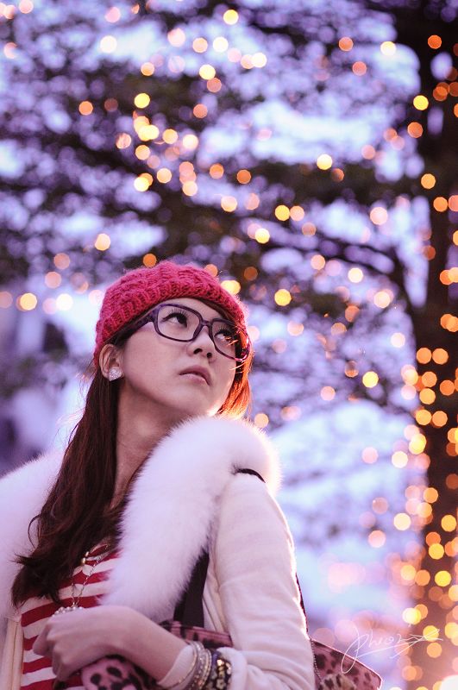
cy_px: 345
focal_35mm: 128
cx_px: 229
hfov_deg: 10.7
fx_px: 2440
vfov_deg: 16.1
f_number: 2.5
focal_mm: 85
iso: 1600
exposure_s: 1/160
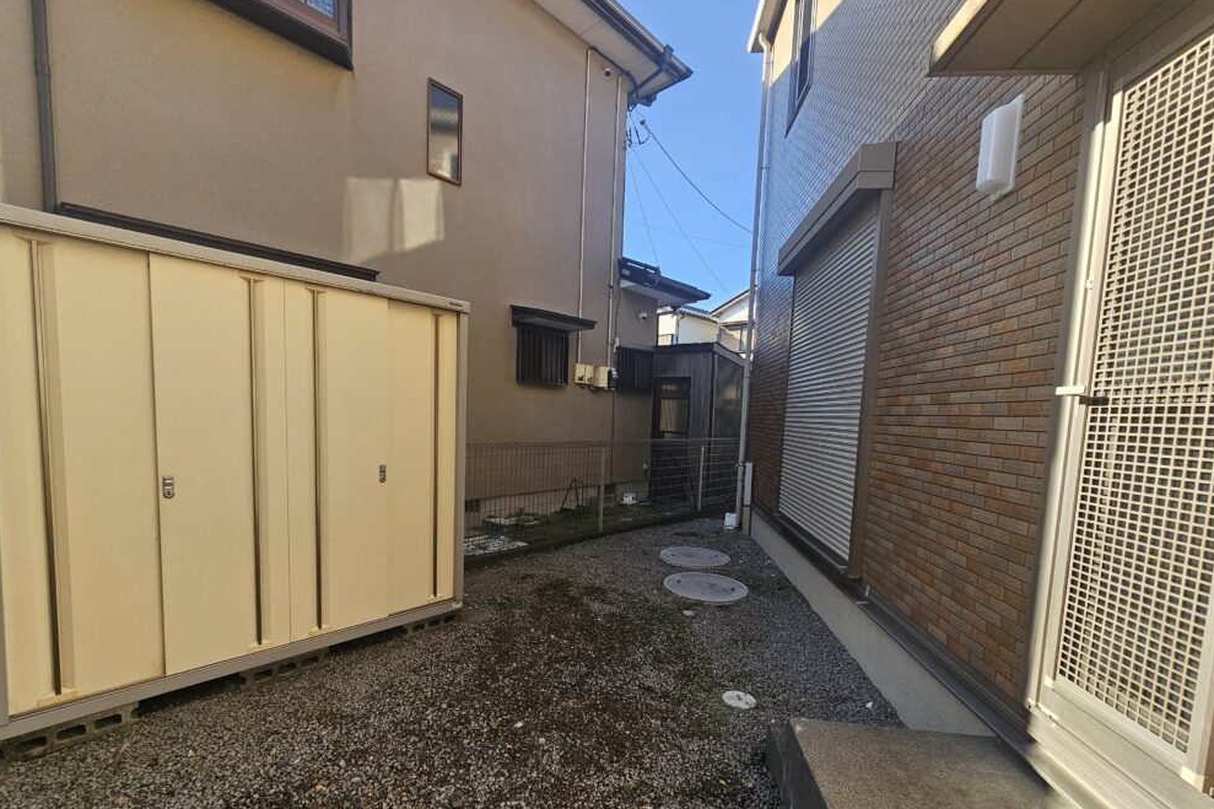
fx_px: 472
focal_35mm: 14
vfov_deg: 80.8
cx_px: 603
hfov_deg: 104.3
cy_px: 457
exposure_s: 1/1000
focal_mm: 2.2
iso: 80
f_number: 2.2
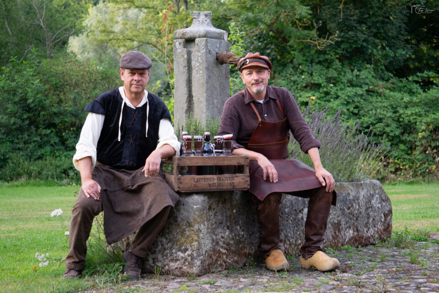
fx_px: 1024
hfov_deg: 24.2
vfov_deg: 16.3
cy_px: 146
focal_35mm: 84
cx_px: 220
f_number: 4.5
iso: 640
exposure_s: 1/200
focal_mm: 56
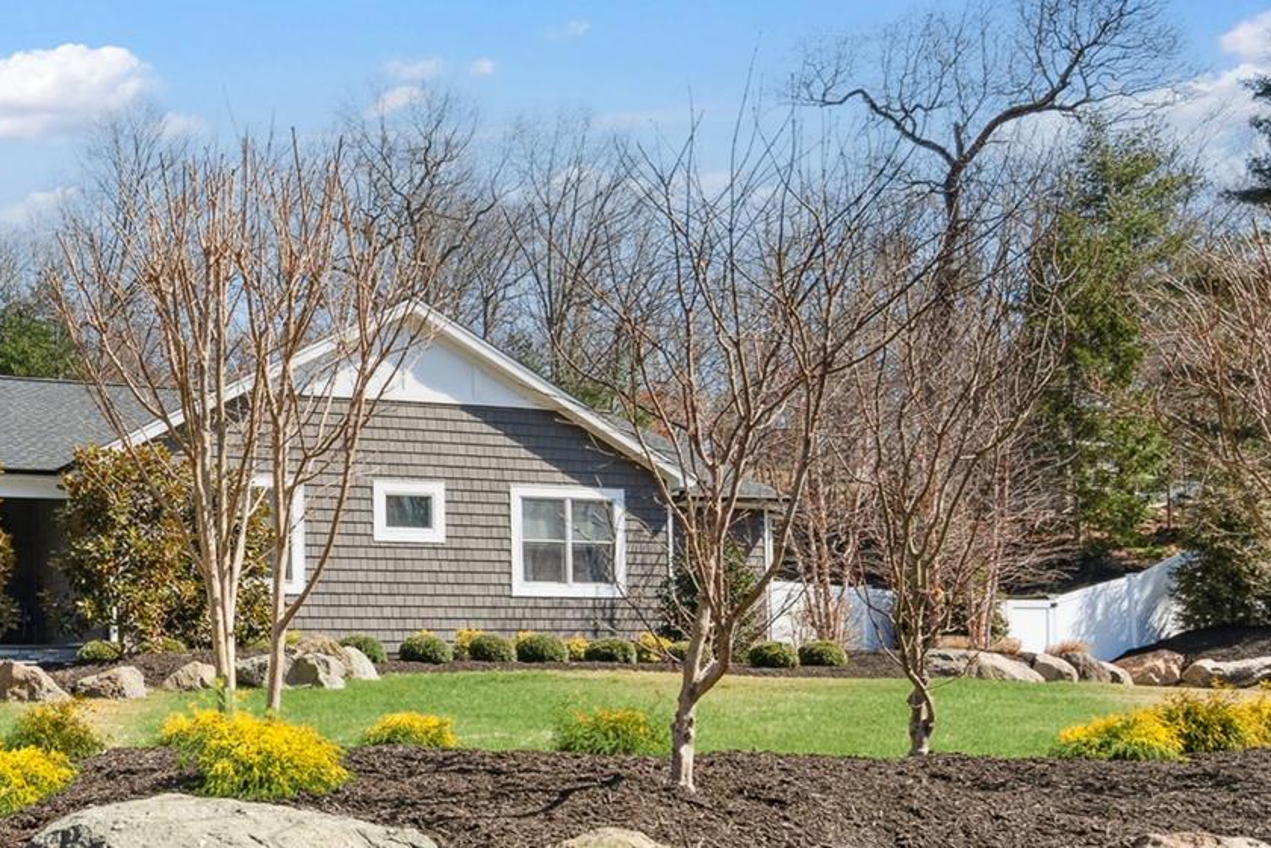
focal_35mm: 39
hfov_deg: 45.1
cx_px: 132
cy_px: 597
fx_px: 1377
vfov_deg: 33.7
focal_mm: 16
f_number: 4
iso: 125
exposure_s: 1/800
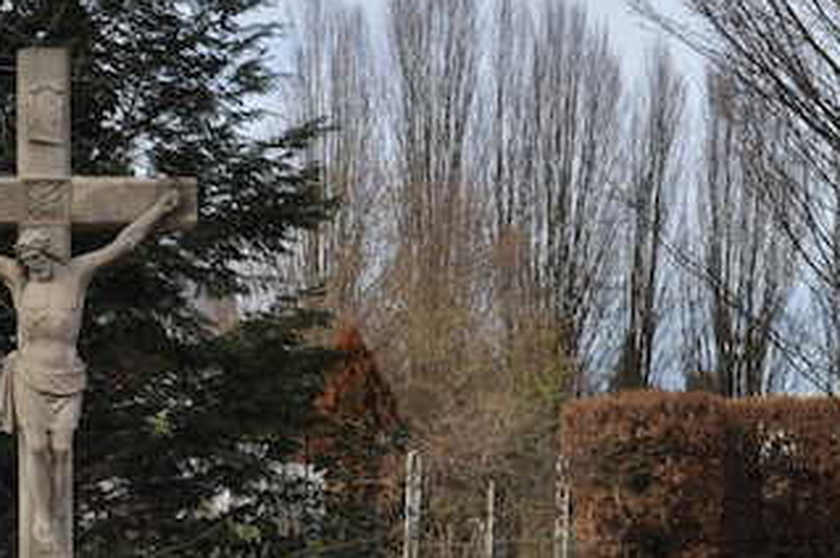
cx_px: 166
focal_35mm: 160
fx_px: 3729
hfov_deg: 12.8
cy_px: 466
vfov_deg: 8.5
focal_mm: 34
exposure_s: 1/200
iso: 200
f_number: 9
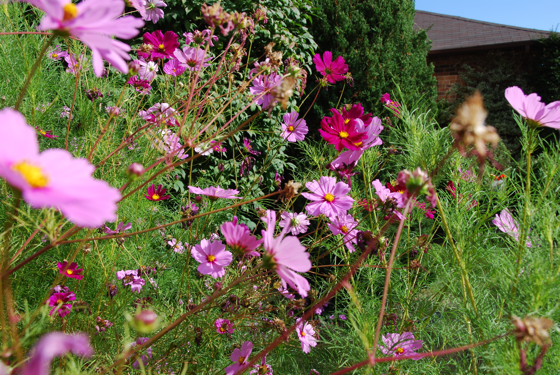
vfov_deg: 40.1
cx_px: 280
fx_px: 514
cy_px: 188
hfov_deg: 57.2
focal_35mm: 33
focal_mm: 22
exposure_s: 1/125
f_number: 8
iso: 100
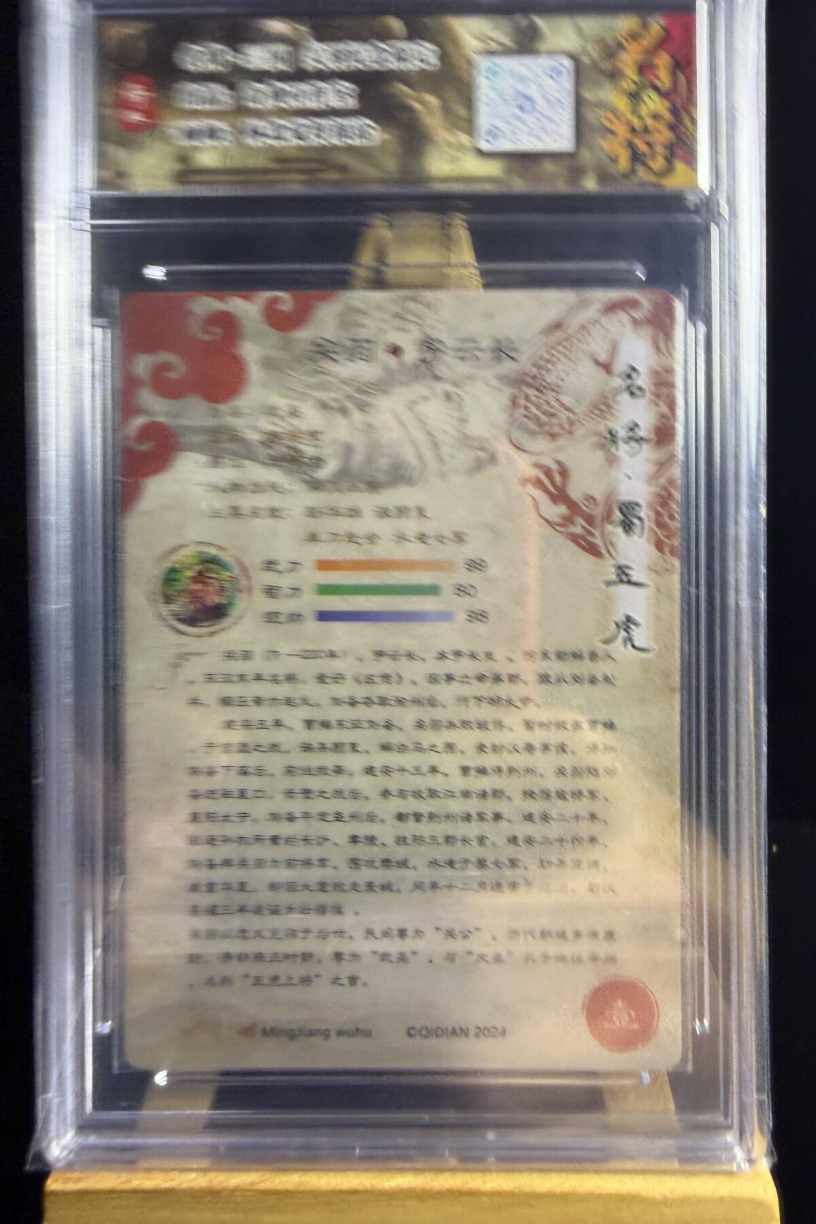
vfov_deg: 71.5
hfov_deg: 51.2
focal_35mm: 25
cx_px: 459
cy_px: 612
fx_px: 850
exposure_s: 1/50
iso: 160
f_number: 2.2
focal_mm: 2.22
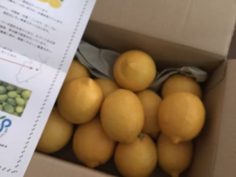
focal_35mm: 31
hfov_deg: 58.4
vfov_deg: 45.4
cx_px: 118
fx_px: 211
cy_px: 88
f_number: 2.4
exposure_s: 1/15
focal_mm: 3.3
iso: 800
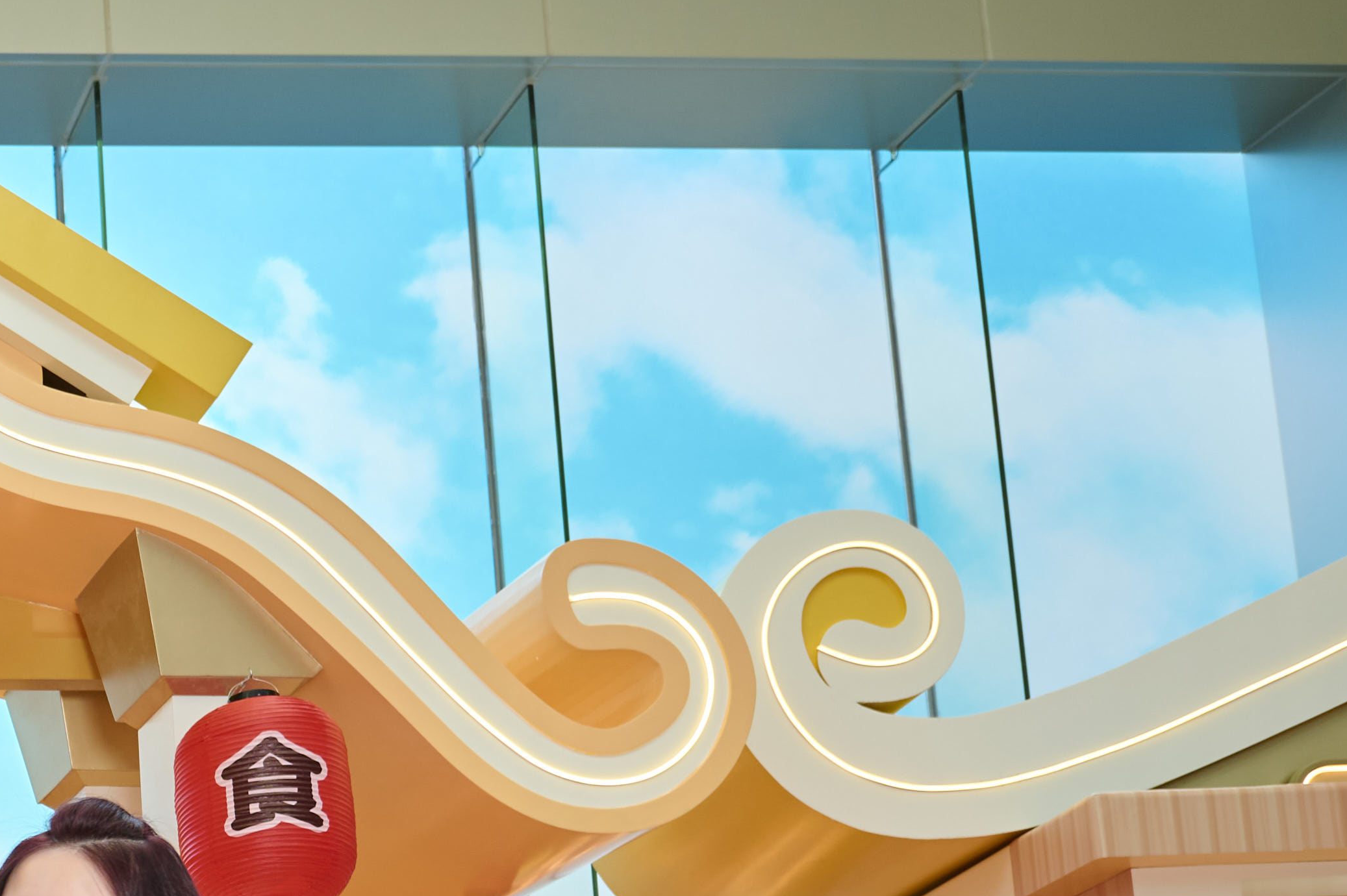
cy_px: 1086
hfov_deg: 24.0
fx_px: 2617
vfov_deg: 18.4
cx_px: -559
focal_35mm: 70
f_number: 4.5
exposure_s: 1/160
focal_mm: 24
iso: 250
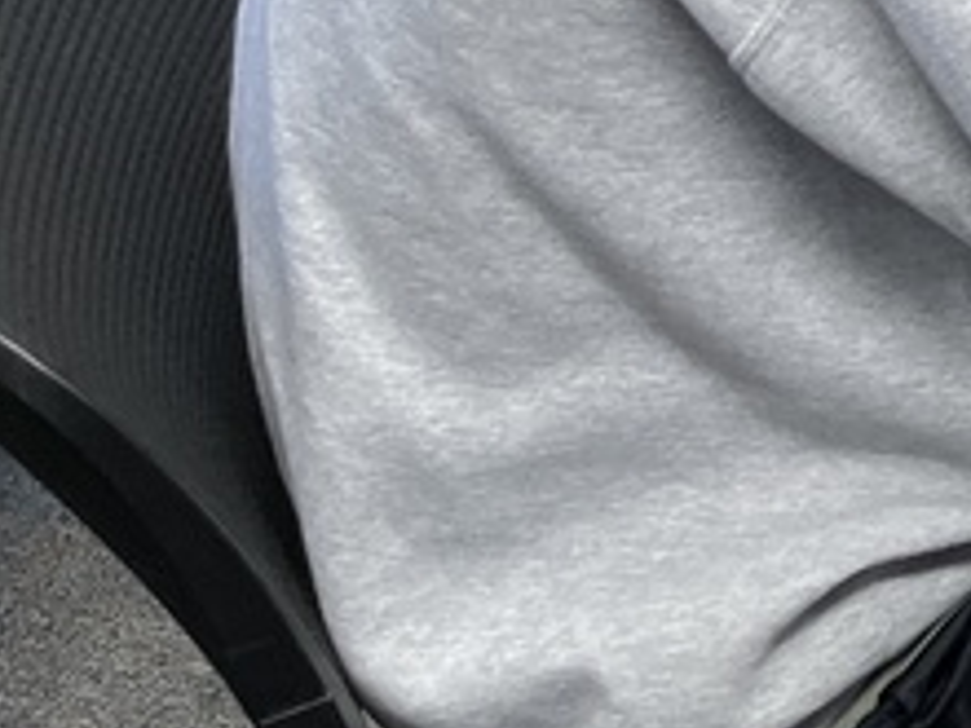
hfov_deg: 12.9
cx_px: 2251
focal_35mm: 121
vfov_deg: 11.2
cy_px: -688
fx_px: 3394
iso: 80
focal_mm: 5.1
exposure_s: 1/60
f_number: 1.6
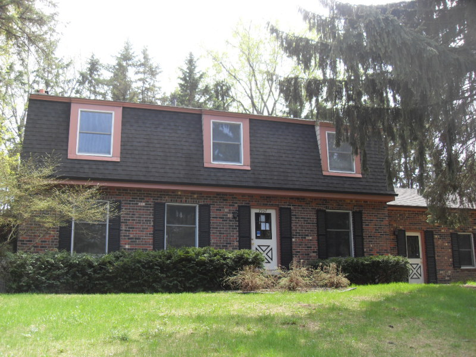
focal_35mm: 34
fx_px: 468
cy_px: 178
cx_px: 238
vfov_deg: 41.8
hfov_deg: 54.0
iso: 80
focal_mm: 6.3
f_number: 2.8
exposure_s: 1/125
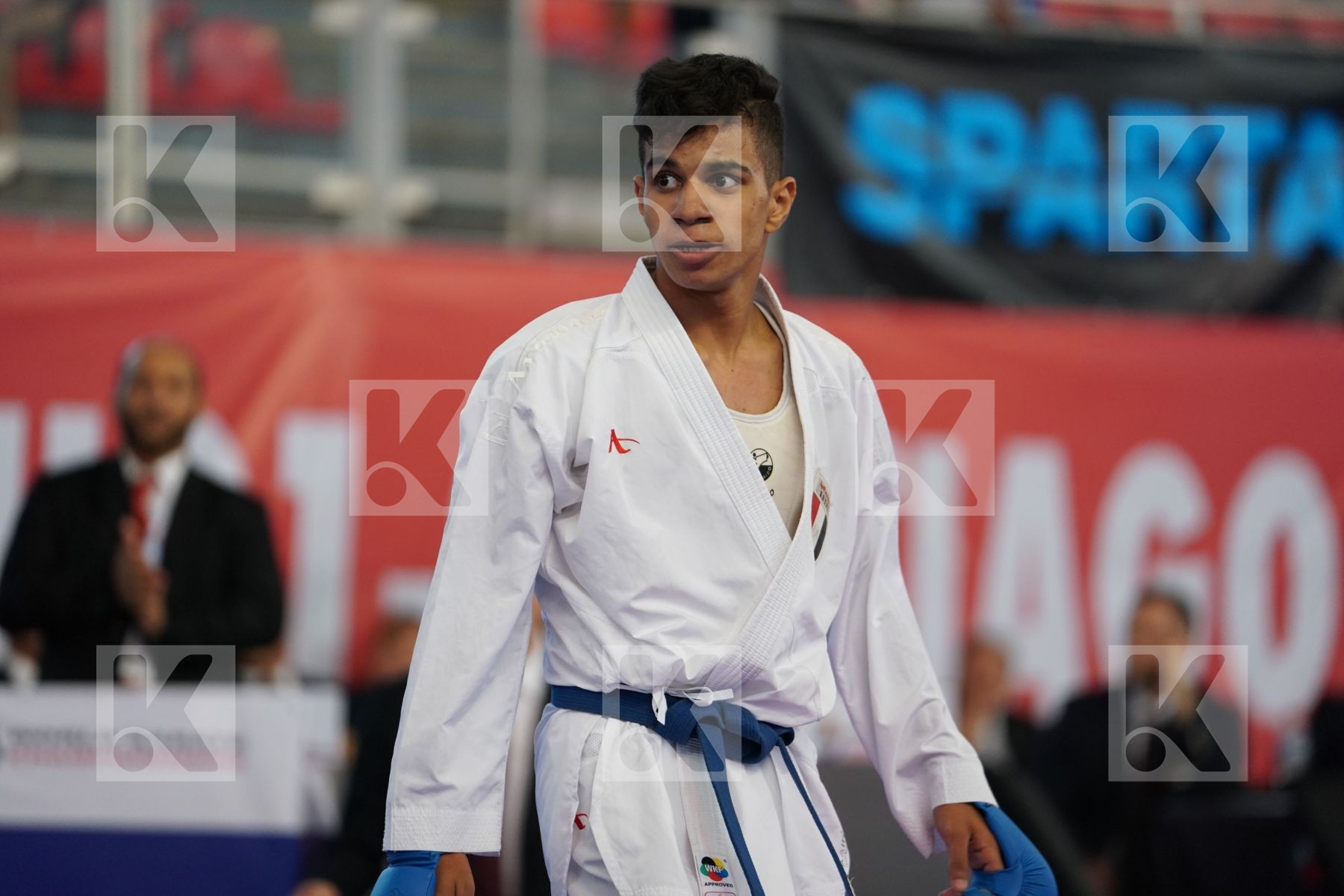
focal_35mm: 200
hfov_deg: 10.3
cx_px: 672
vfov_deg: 6.9
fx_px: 7466
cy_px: 448
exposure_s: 1/1000
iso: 2000
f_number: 2.8
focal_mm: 200
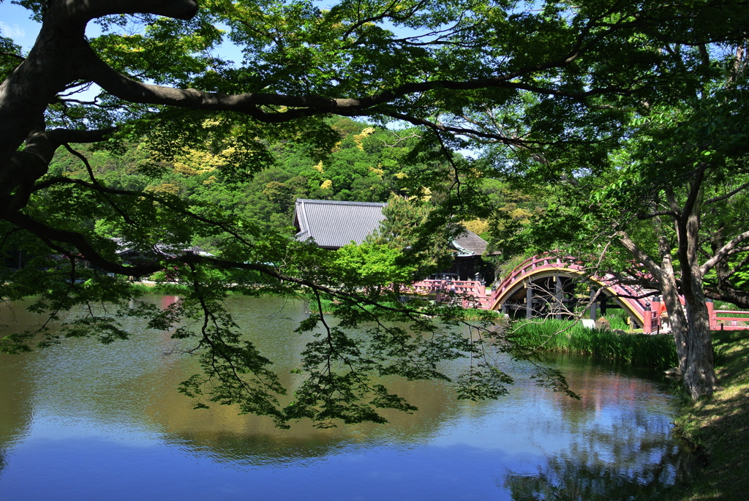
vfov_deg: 37.9
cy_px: 250
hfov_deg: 54.4
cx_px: 374
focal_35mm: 35
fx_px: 729
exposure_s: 1/320
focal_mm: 13.1
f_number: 4
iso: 100
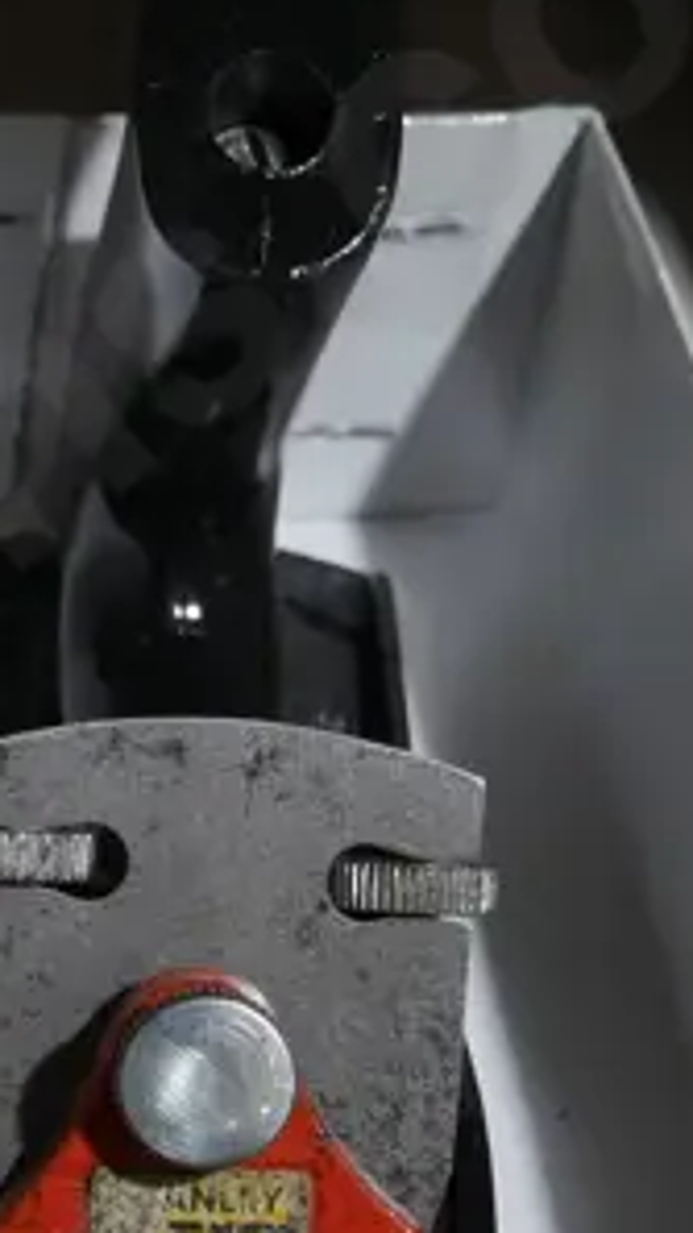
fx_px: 4673
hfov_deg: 8.1
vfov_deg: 15.0
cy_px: 944
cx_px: -639
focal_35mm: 143
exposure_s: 1/60
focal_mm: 19
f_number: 4.1
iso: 250
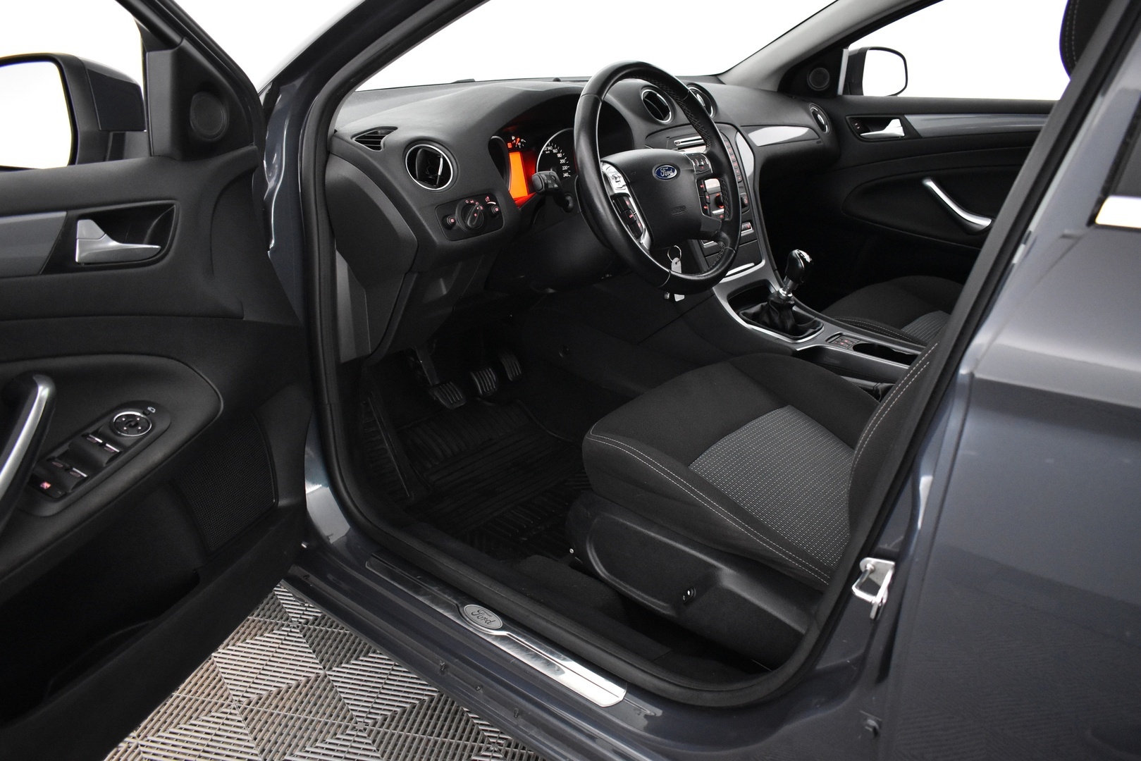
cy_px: 380
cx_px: 570
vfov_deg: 47.9
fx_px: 856
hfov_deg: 67.4
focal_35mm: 27
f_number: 3.5
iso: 3200
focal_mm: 18
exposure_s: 1/50
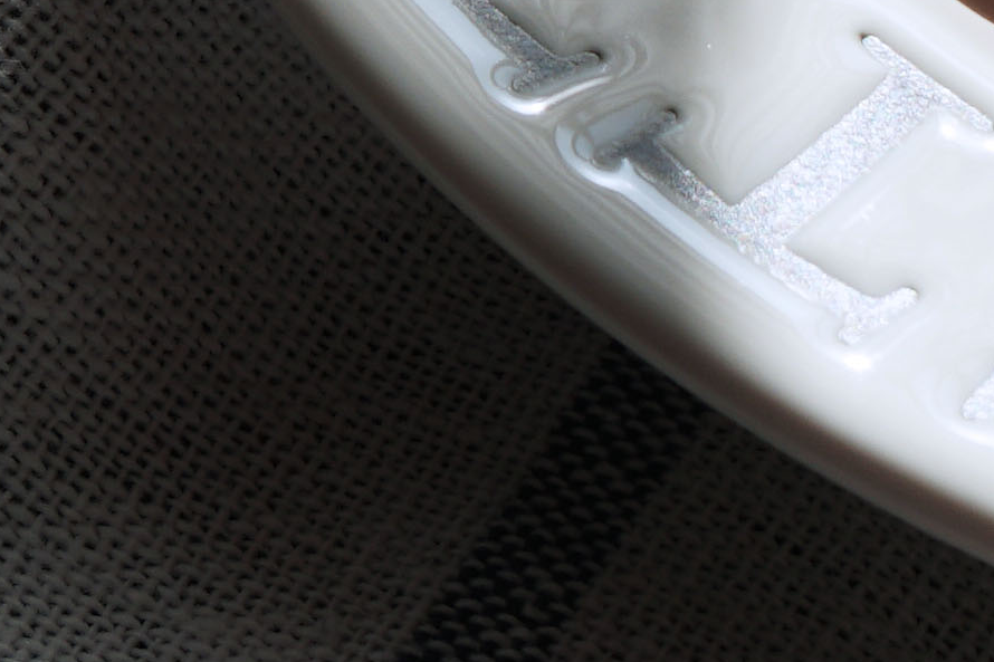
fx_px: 9496
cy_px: -1316
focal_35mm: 344
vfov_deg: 3.9
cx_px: 496
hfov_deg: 6.0
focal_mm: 34
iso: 100
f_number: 6.3
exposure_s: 1/400
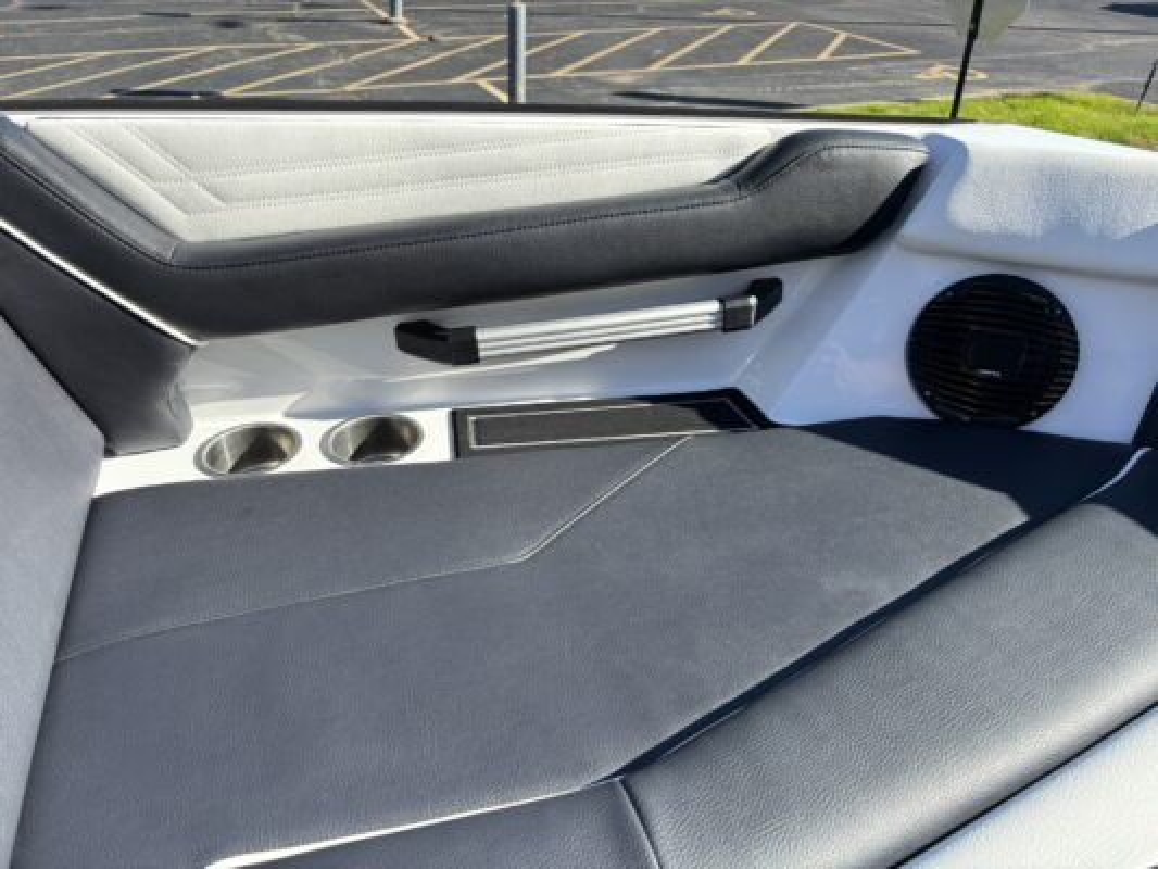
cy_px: 434
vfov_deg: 53.1
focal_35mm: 26
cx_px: 579
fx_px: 870
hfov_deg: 67.3
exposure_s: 1/1311
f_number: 1.6
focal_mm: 5.96
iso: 50
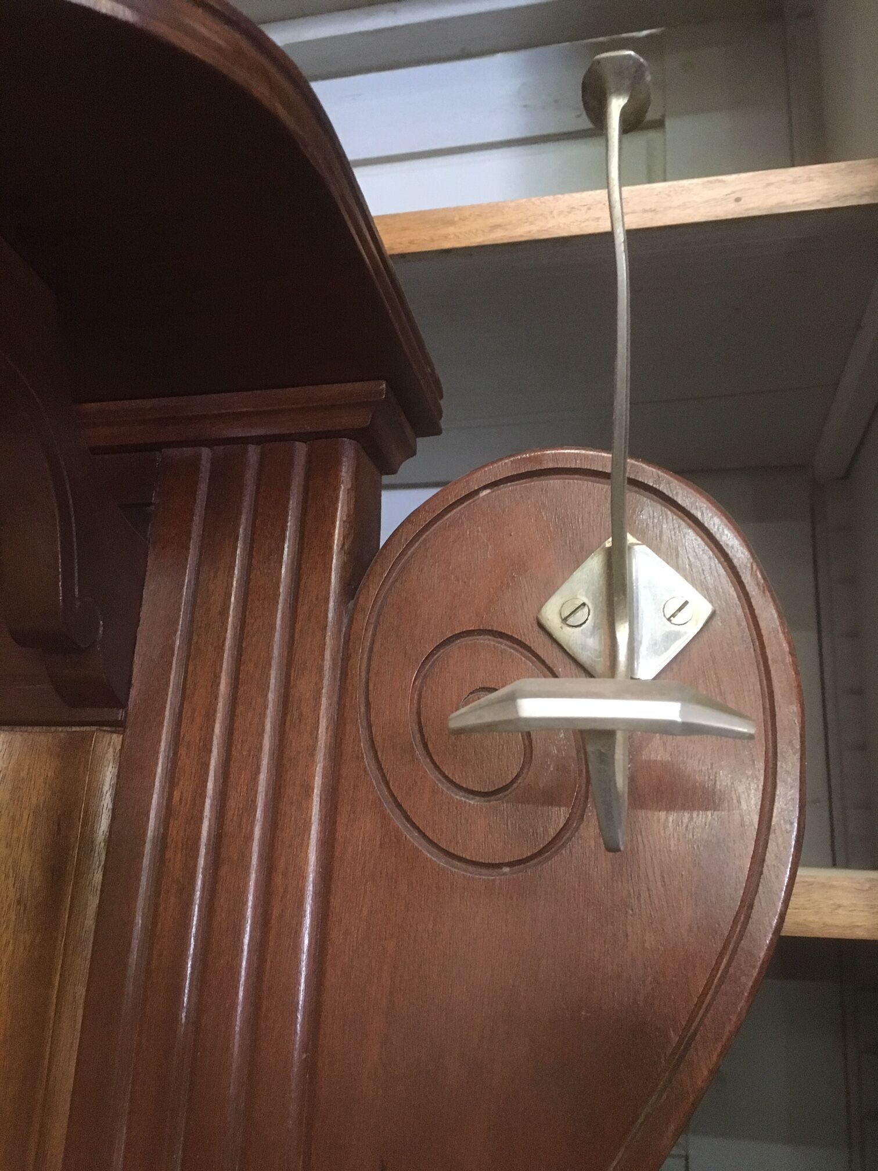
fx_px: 981
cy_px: 586
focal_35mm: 29
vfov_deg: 61.7
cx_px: 439
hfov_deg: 48.2
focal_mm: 4.15
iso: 200
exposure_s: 1/25
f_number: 2.2
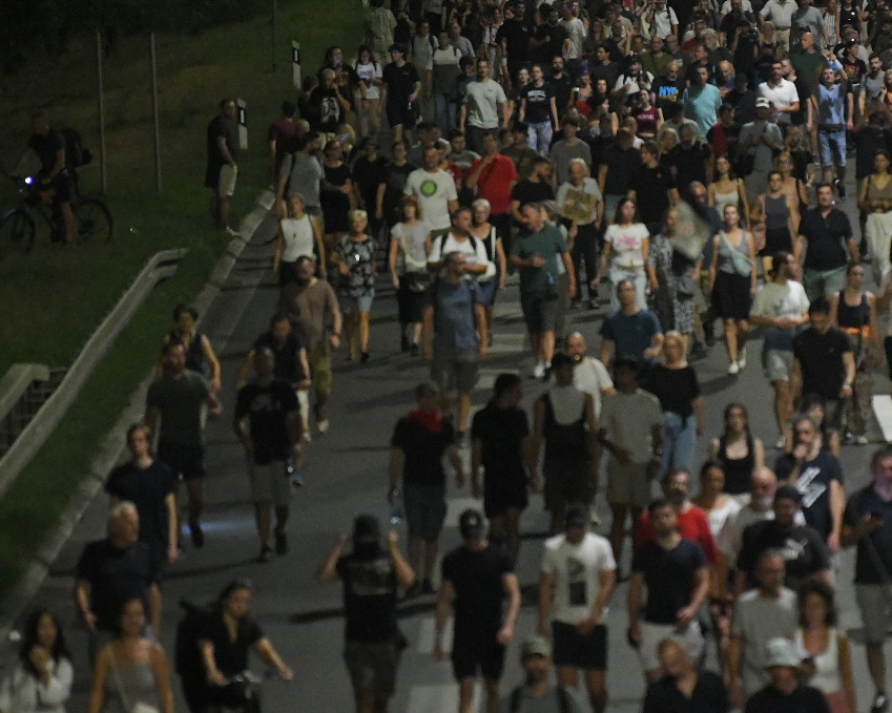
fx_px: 11351
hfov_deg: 4.5
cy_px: 362
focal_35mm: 430
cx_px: 621
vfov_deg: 3.6
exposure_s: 1/250
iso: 10000
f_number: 3.2
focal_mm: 200
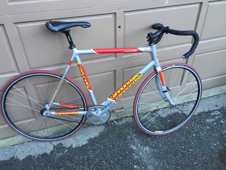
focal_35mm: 29
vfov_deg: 48.2
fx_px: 189
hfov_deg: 61.7
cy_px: 85
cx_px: 113
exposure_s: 1/30
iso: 40
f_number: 2.2
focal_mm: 4.15
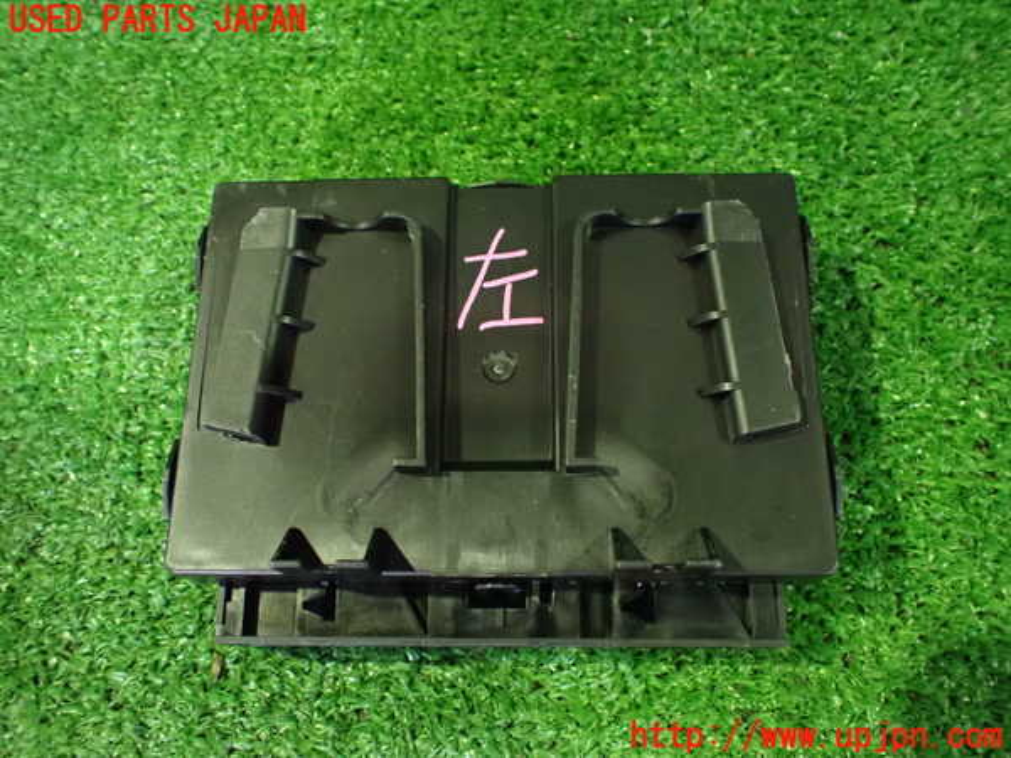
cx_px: 506
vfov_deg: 46.8
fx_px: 876
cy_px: 379
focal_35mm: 30
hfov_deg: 60.0
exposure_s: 1/30
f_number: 2.3
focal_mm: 5.4
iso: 1250
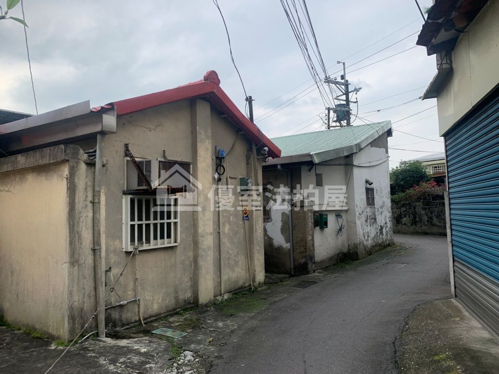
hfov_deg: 67.3
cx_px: 250
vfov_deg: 53.1
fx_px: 375
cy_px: 187
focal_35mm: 26
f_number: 1.8
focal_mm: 4.25
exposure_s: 1/972
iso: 25
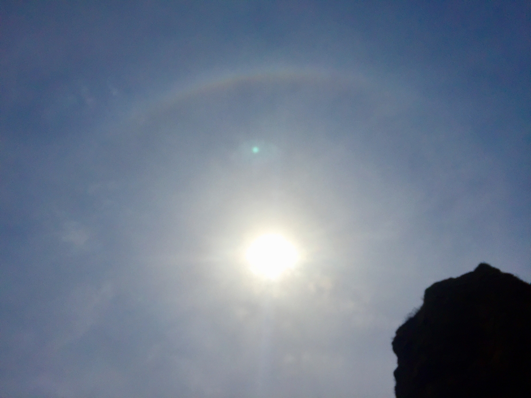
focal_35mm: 29
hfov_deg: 61.7
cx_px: 266
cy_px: 199
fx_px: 445
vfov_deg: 48.2
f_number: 2.2
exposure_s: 1/40000
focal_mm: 4.15
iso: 32
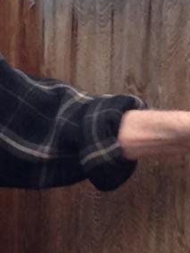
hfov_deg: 5.3
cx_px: -143
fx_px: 2042
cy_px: 152
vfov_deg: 7.1
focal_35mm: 279
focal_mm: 4.12
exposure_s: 1/24
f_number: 2.4
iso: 50
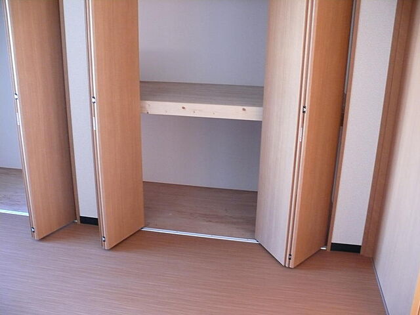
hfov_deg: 52.6
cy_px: 158
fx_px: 425
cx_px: 210
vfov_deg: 40.7
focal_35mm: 35
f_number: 2.8
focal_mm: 7.4
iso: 400
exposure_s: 1/25
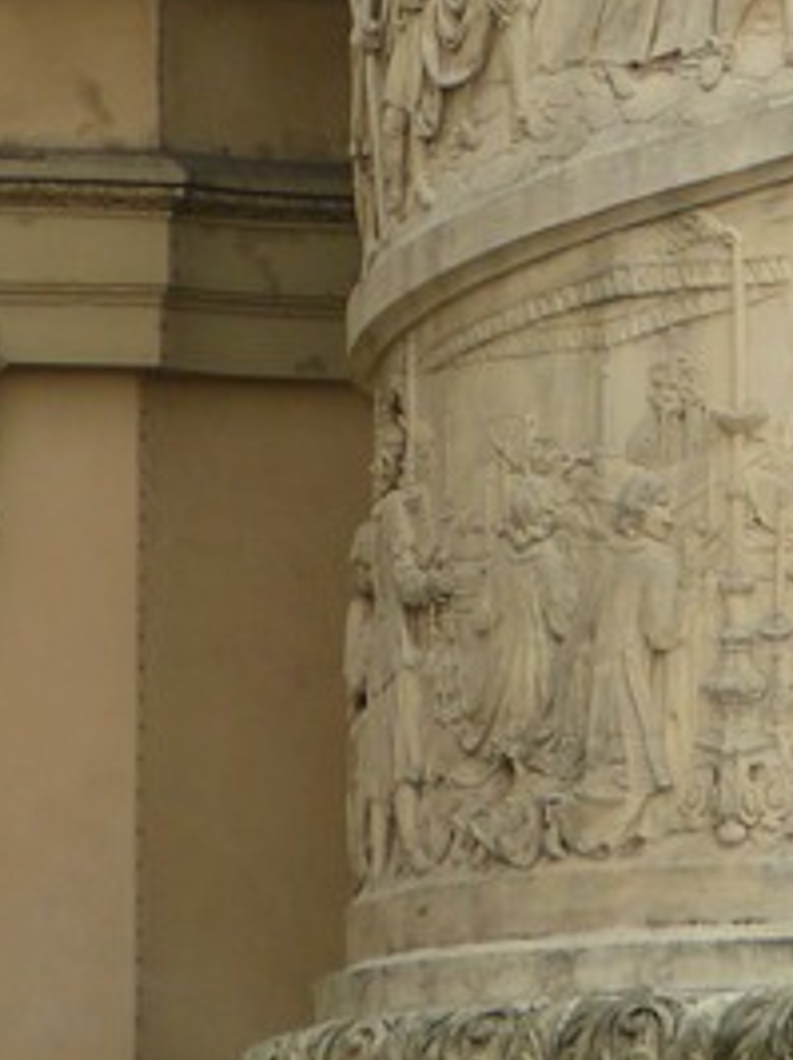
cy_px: -8
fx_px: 36223
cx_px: 650
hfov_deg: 1.3
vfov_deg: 1.7
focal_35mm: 1184
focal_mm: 88.8
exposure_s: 1/160
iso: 100
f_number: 4
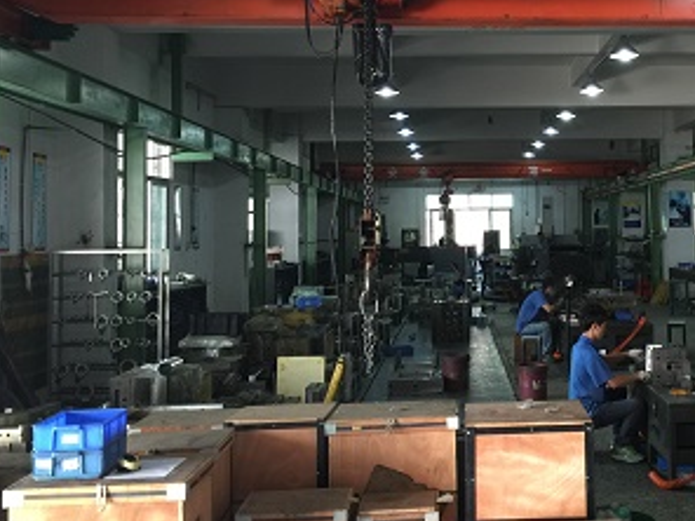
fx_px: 964
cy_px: 183
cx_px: 533
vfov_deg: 30.1
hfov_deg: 38.5
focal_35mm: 48
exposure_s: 1/15
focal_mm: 4.15
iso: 50
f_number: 2.2
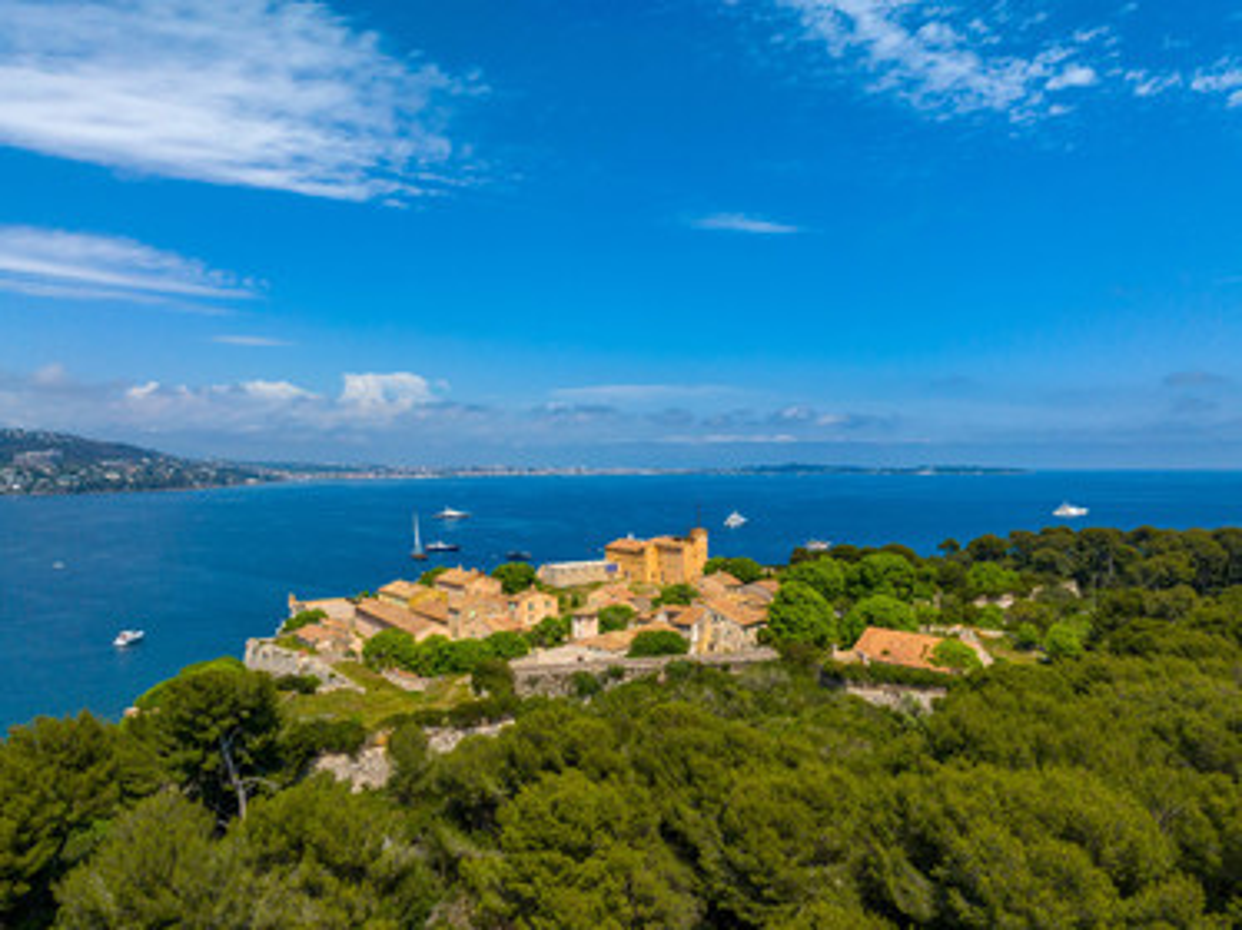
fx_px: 861
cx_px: 621
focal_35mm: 24
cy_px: 465
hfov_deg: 71.6
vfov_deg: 56.8
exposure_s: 1/800
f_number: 8
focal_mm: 12.3
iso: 200
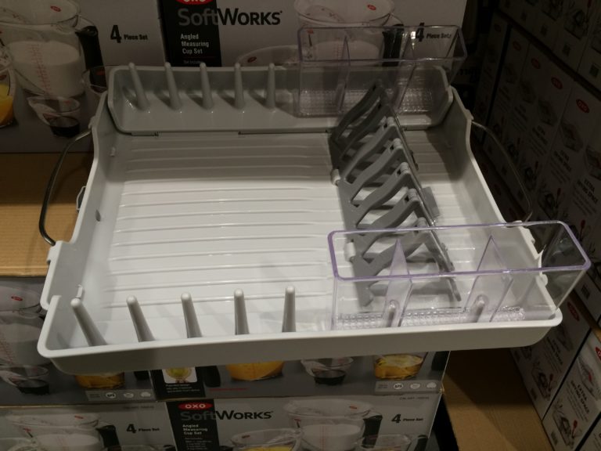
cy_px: 226
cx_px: 300
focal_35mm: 29
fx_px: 503
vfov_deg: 48.2
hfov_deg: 61.7
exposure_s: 1/33
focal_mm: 4.15
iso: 50
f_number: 2.2
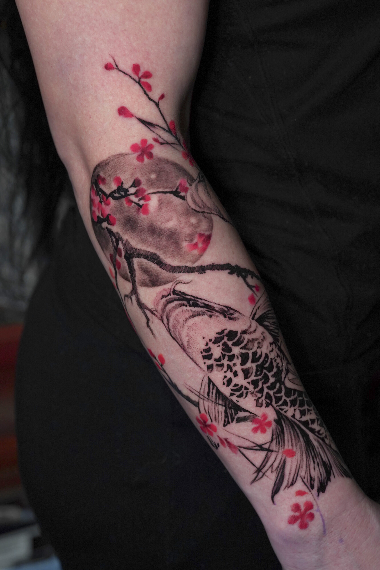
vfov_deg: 39.6
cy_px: 285
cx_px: 190
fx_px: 791
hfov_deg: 27.0
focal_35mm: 50
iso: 1250
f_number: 5
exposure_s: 1/60
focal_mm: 50
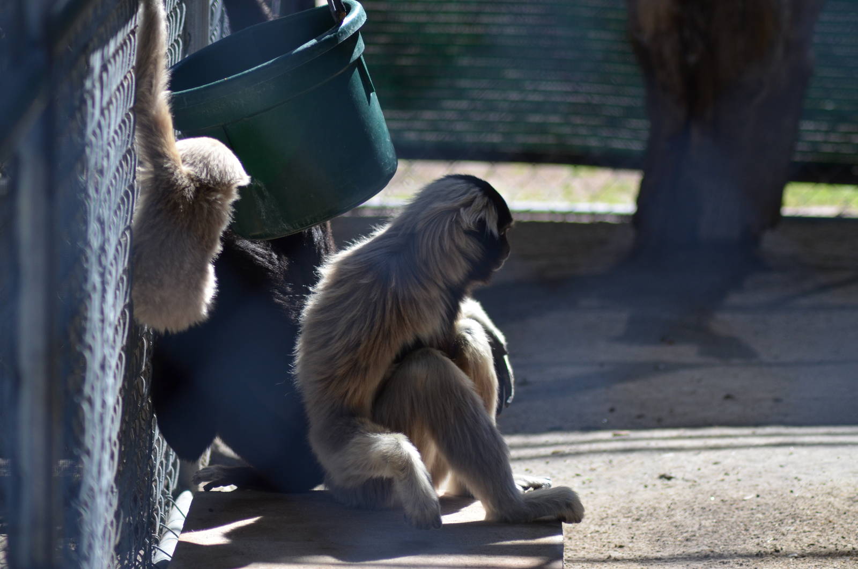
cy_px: 284
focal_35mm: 210
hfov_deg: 9.8
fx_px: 4995
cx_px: 429
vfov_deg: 6.5
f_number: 4.2
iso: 400
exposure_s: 1/1250
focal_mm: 140
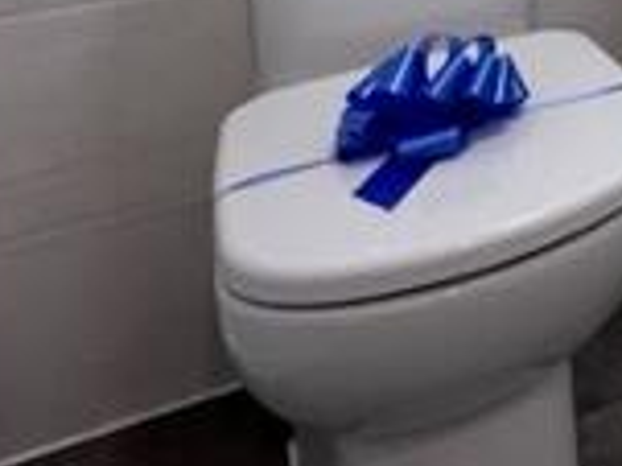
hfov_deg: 22.9
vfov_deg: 20.5
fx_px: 987
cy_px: -326
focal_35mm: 55
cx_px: 1071
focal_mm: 1.57
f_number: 1.8
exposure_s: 1/100
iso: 125
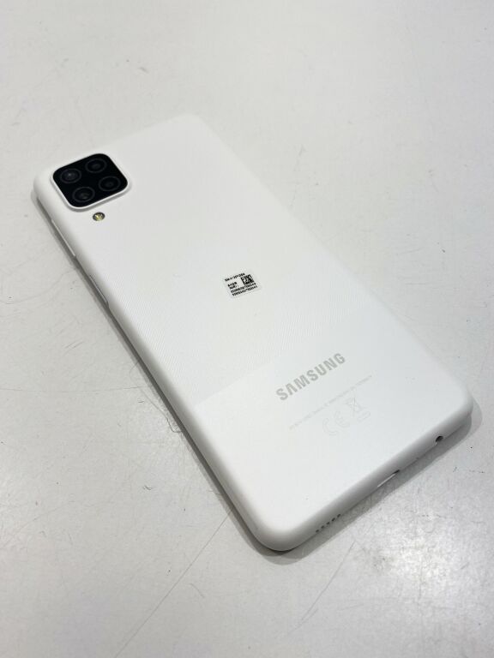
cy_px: 329
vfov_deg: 67.3
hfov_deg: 53.1
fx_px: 495
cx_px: 247
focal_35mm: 26
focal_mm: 4.25
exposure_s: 1/456
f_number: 1.8
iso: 32
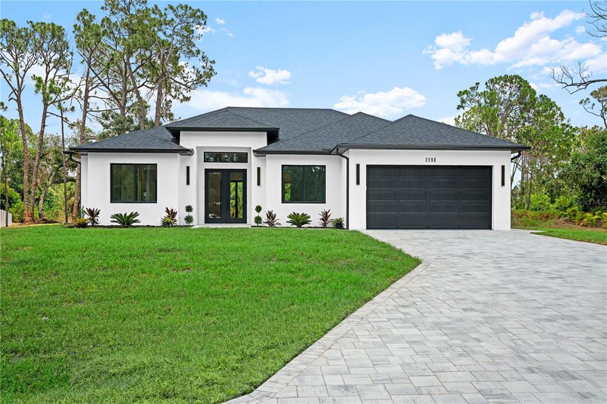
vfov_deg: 37.8
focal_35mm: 35
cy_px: 202
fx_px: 590
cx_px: 304
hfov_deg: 54.4
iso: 50
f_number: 7.1
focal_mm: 35
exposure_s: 1/125
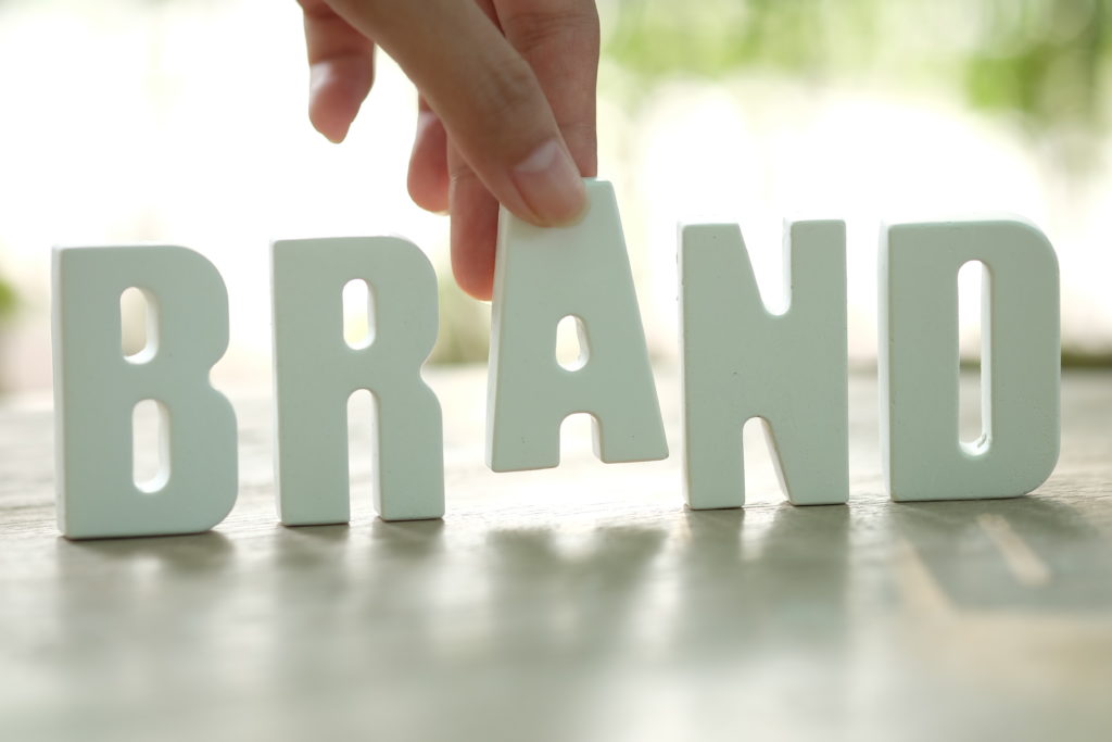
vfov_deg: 15.2
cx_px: 556
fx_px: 2780
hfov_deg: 22.6
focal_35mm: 90
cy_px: 371
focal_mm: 60
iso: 320
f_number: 2.8
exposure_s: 1/240
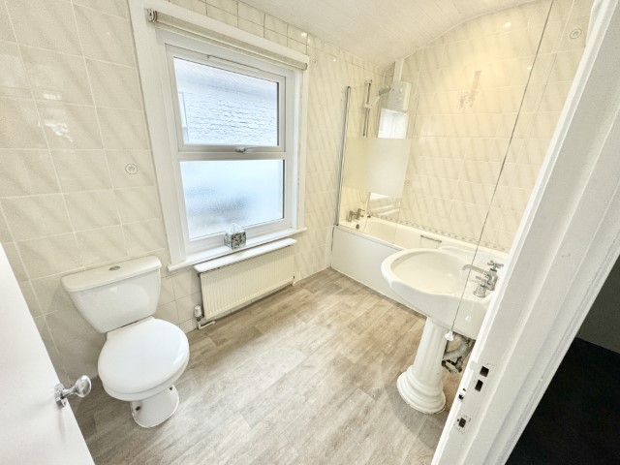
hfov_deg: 102.1
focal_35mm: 14
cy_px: 232
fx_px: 251
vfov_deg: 85.7
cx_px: 310
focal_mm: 2.22
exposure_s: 1/100
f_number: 2.2
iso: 125
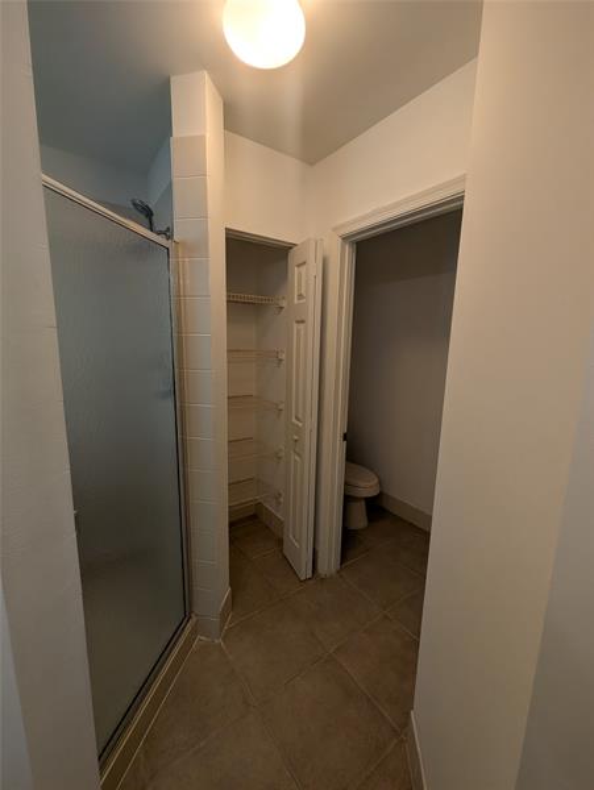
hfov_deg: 90.0
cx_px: 297
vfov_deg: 106.1
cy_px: 395
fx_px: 297
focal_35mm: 13
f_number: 2.2
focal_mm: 1.95
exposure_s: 1/120
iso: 58
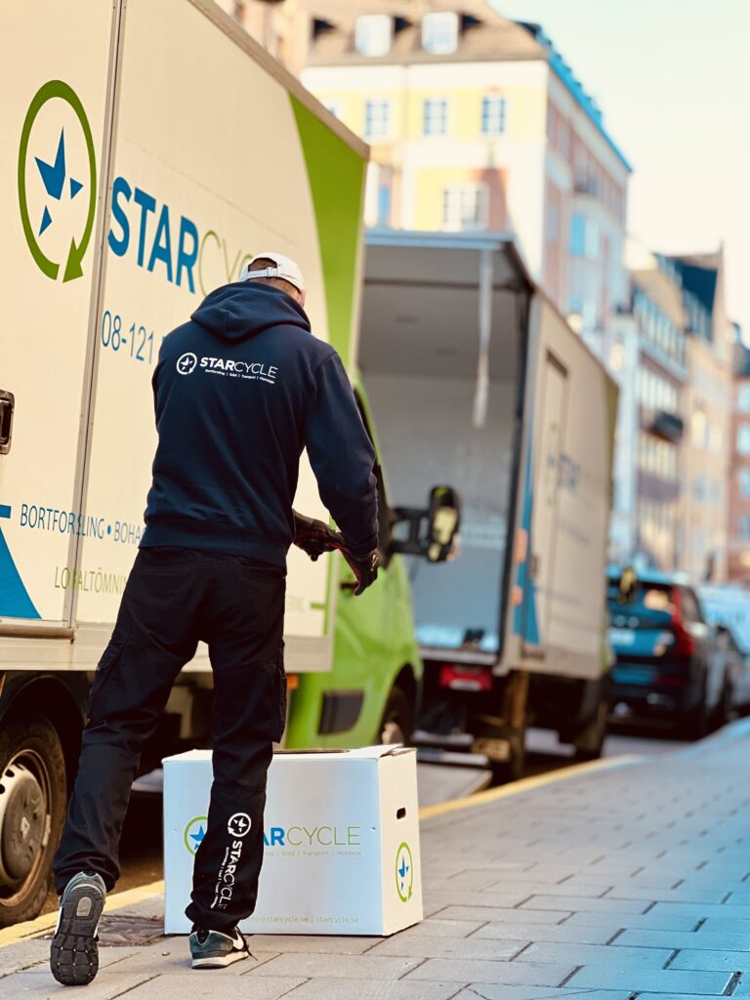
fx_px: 2224
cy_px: 500
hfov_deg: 19.1
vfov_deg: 25.3
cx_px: 375
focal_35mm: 77
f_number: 2.8
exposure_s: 1/121
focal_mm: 9
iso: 80
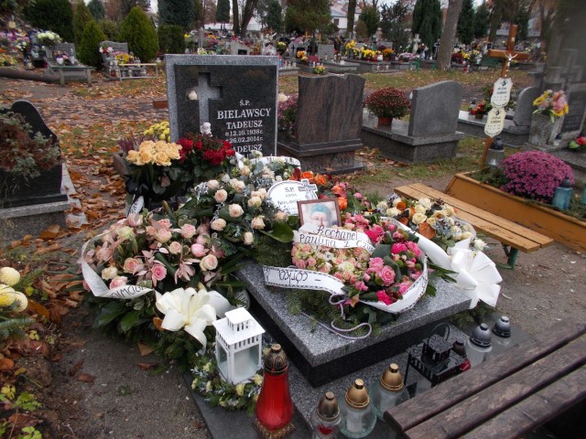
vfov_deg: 53.1
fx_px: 440
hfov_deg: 67.3
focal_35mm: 26
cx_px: 293
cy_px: 220
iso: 80
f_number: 3.2
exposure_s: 1/160
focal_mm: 4.6
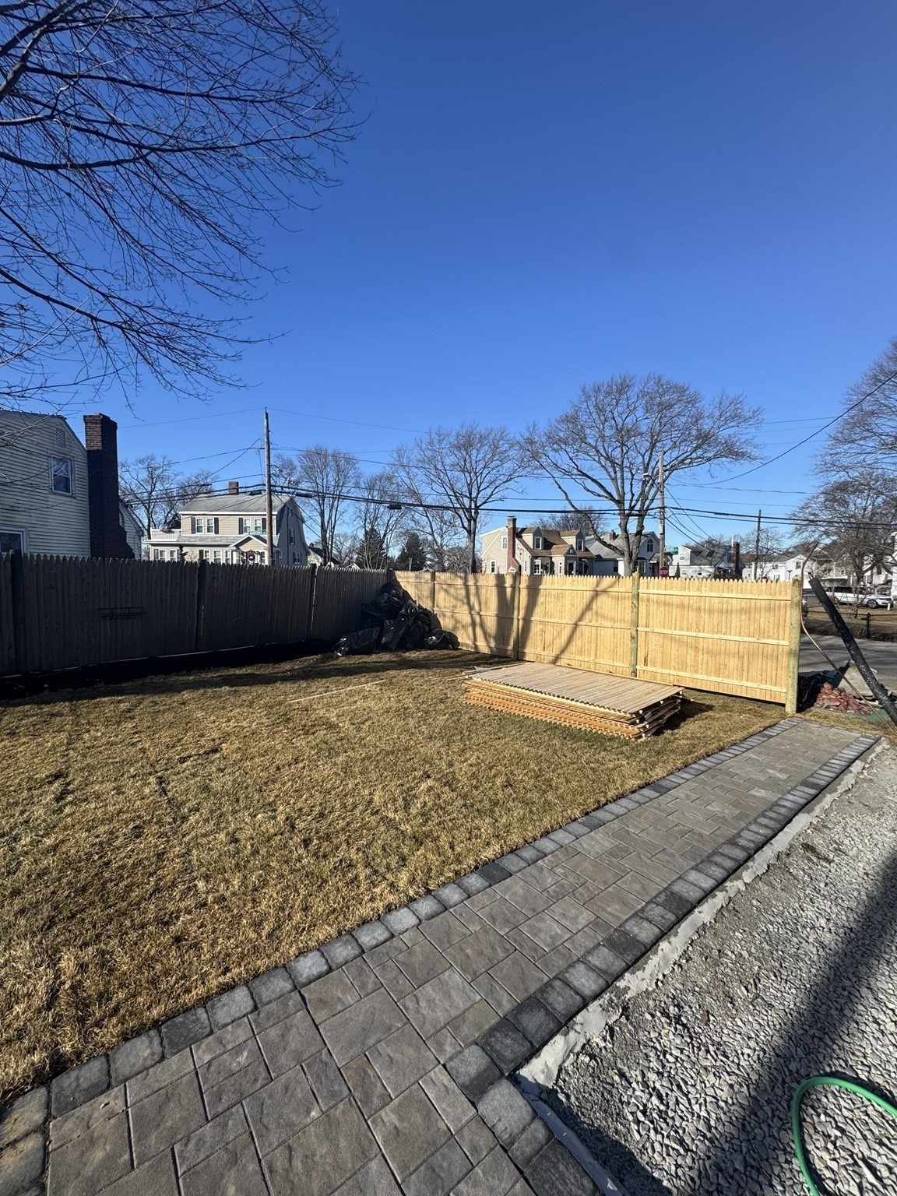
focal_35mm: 14
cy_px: 598
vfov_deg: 102.1
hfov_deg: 85.7
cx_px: 448
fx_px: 484
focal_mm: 2.22
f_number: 2.2
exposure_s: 1/1536
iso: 40
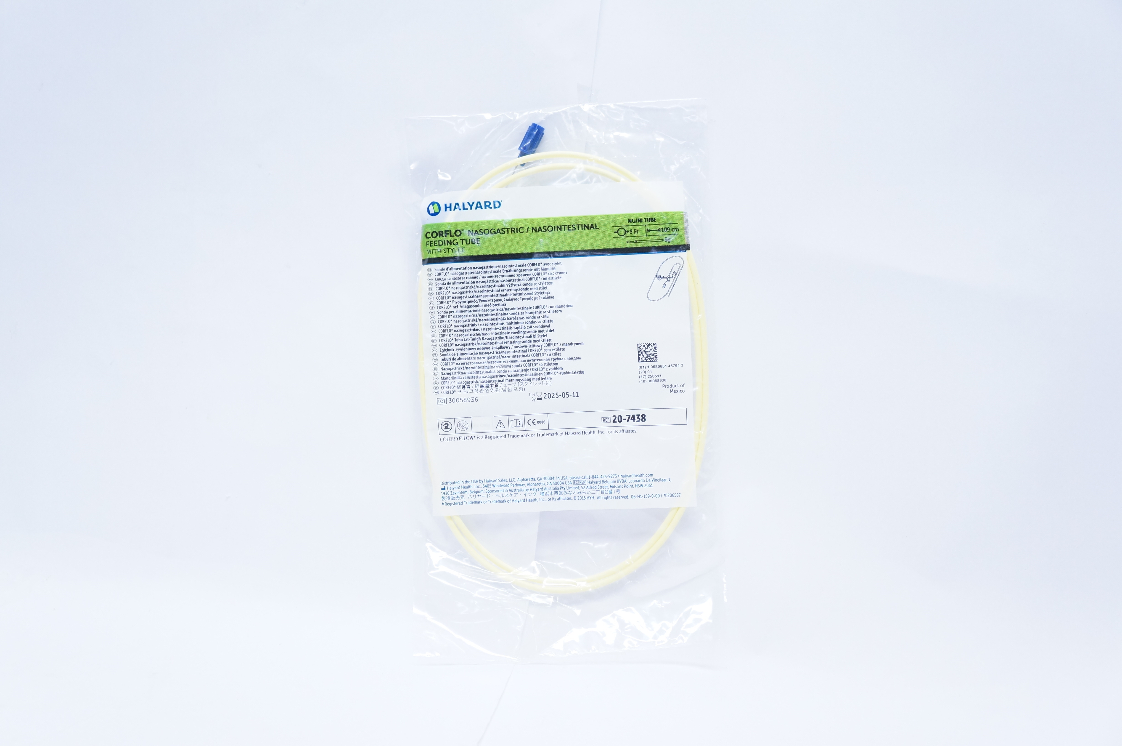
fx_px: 1027
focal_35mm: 33
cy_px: 373
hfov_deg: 57.3
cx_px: 561
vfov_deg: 39.9
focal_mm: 22
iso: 1600
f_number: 5
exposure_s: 1/125
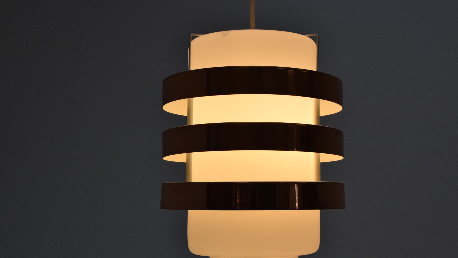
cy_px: 144
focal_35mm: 63
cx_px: 257
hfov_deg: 33.5
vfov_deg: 19.2
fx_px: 760
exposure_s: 1/250
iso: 1600
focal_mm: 35
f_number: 8
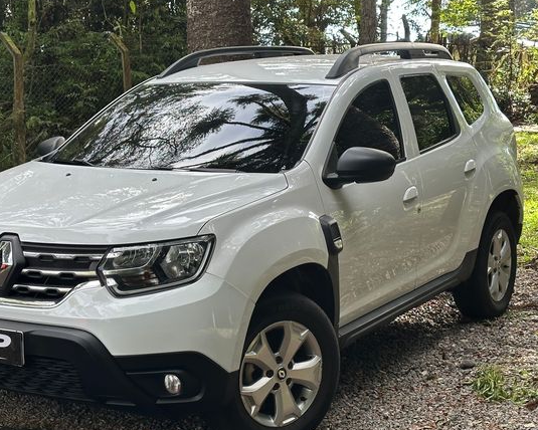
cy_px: 226
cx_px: 208
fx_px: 1131
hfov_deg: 26.7
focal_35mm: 71
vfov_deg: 21.6
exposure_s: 1/246
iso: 50
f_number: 1.78
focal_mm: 6.86
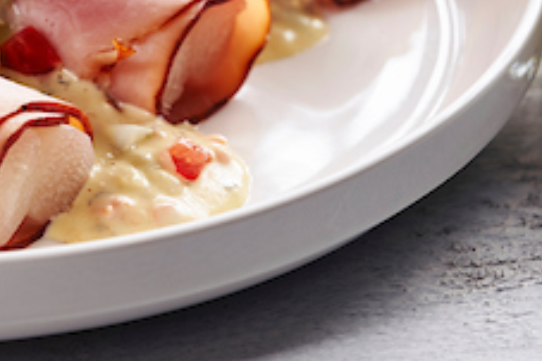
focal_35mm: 238
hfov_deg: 8.6
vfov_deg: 5.7
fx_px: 3581
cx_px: -26
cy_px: -38
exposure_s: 1/125
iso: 100
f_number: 5.6
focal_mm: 90
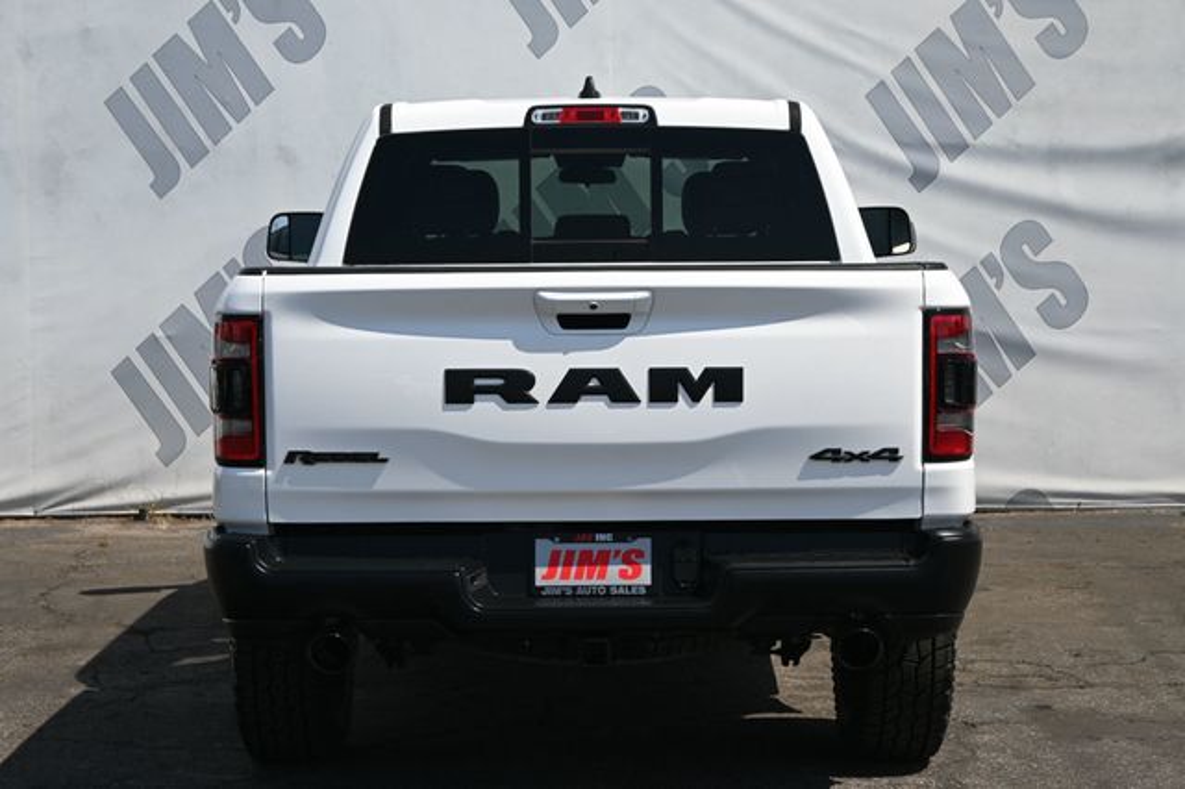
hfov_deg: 28.7
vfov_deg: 19.3
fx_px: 2319
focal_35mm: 70
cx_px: 592
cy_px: 394
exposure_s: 1/250
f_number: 6
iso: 100
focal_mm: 47
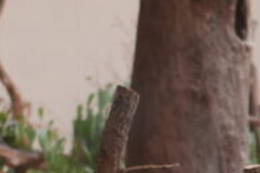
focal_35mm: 281
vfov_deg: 4.9
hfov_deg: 7.3
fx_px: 2027
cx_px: 280
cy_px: 282
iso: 1250
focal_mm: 35
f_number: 1.8
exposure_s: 1/250
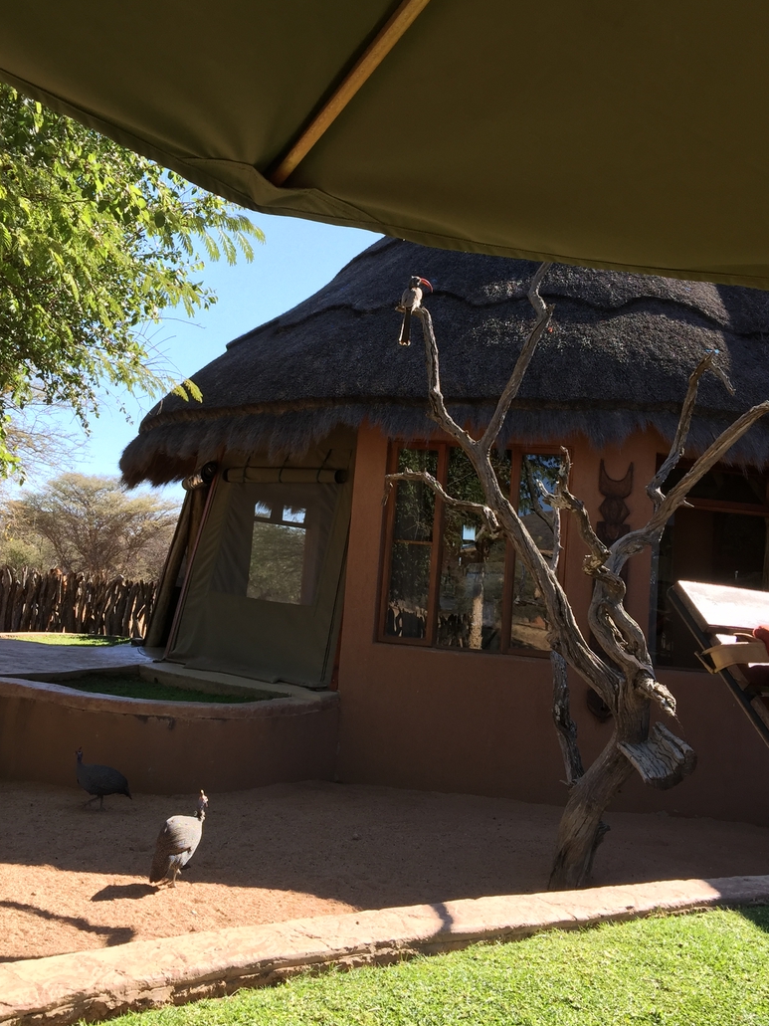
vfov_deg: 51.3
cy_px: 473
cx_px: 365
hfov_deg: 39.6
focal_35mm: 36
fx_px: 1067
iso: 32
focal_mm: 4.15
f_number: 2.2
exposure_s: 1/507
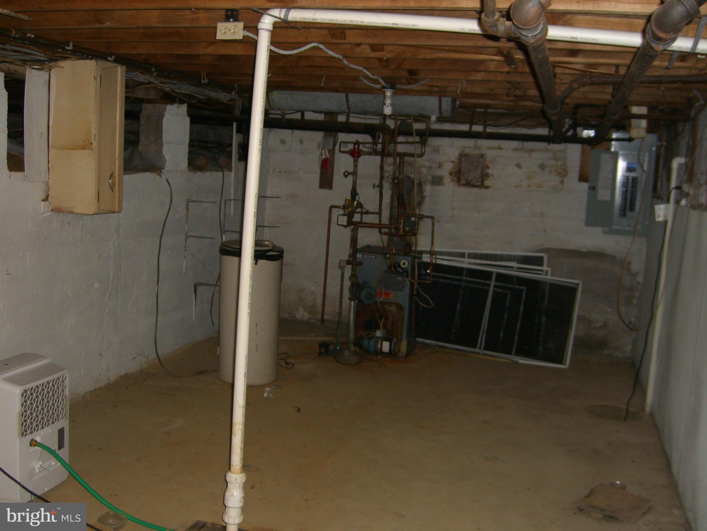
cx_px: 354
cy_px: 266
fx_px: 776
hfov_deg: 49.0
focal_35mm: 38
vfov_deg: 37.7
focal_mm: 7.9
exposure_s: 1/60
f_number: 2.8
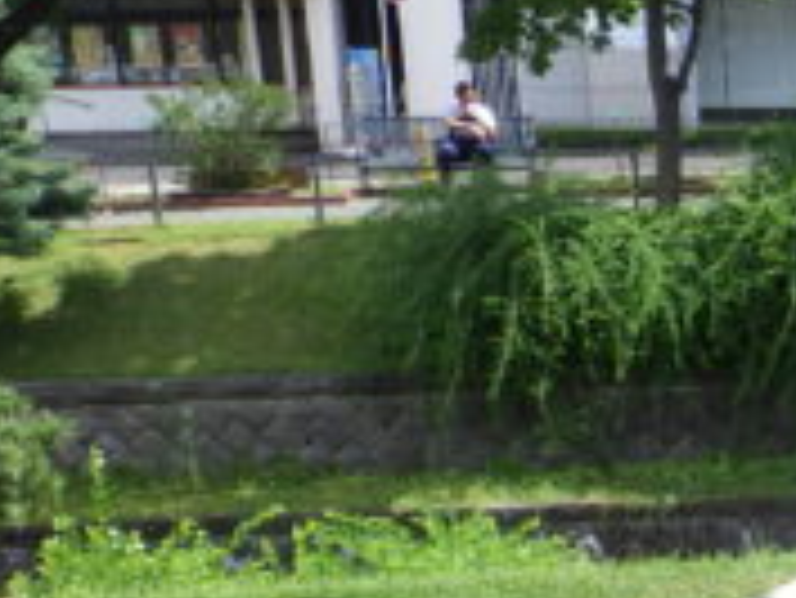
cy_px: 825
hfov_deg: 19.5
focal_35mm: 90
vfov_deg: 15.5
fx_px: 2071
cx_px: 1118
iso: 125
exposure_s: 1/400
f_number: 4.2
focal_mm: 5
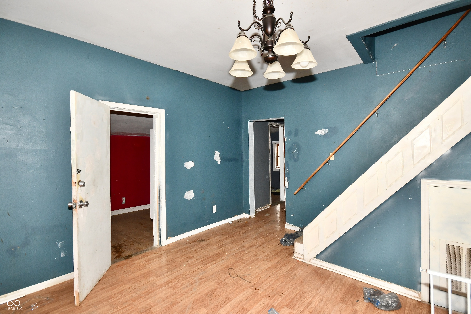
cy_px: 157
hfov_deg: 100.4
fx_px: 196
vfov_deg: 77.3
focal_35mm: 15
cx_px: 236
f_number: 5.6
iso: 400
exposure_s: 1/60
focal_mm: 10
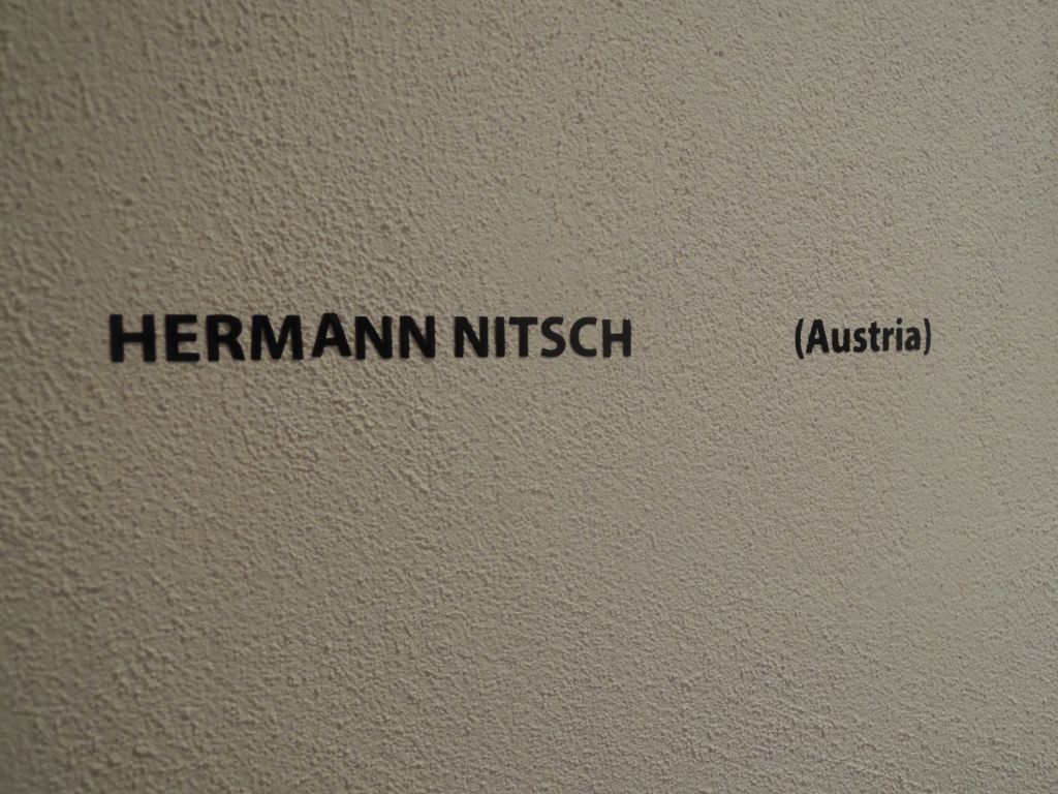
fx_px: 734
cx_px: 529
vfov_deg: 56.8
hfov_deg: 71.6
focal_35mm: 24
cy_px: 397
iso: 360
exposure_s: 1/30
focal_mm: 4.3
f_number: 2.8
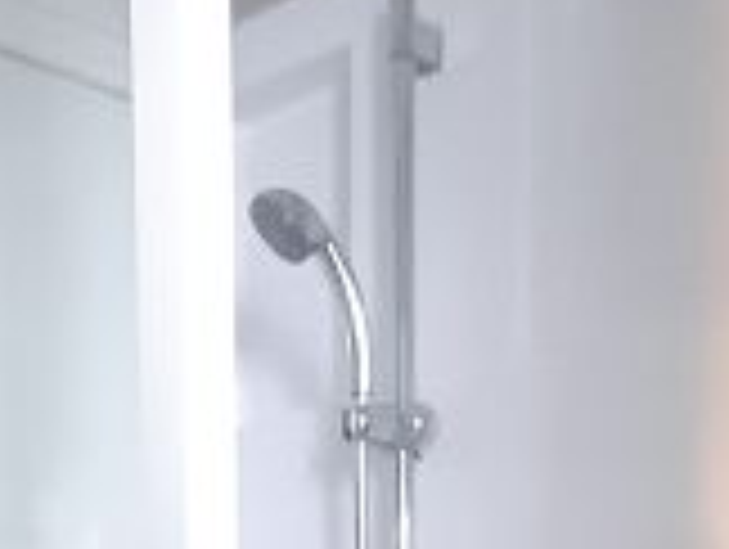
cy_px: 1076
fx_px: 1666
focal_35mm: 79
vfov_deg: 15.3
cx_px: 171
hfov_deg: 24.4
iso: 1600
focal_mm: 1.64
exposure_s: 1/7
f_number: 2.2
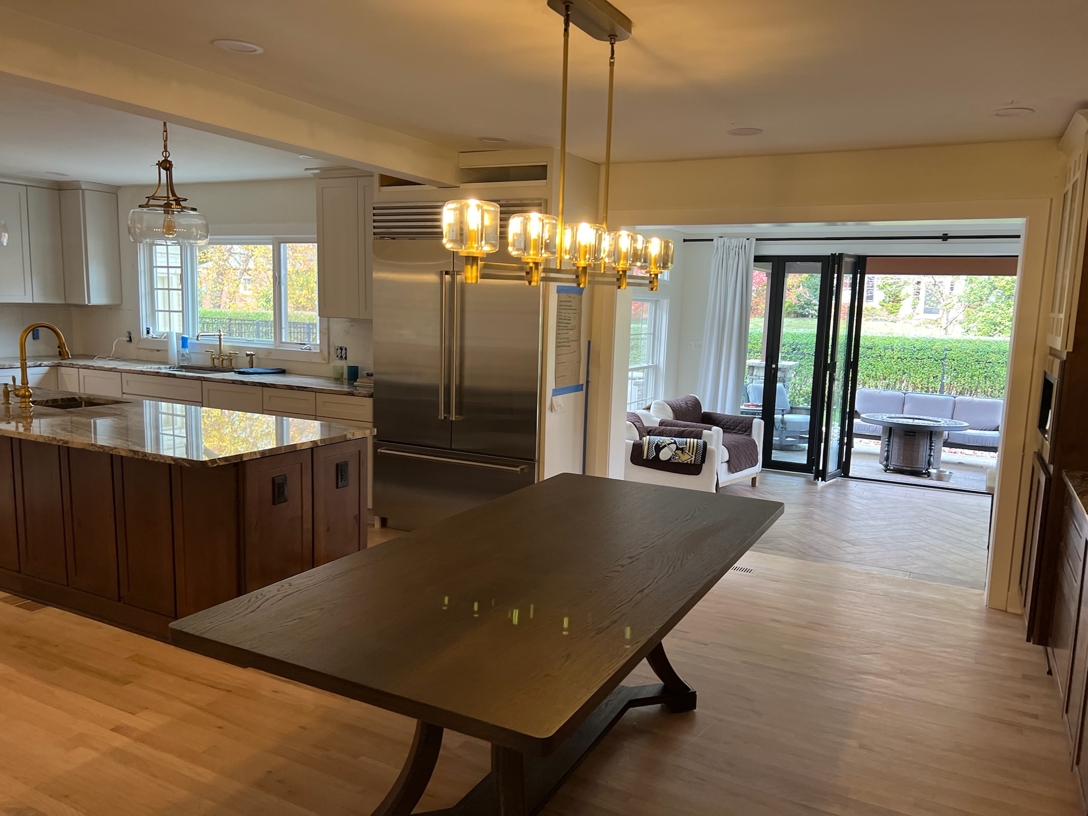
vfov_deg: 53.1
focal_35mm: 26
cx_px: 544
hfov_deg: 67.3
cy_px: 408
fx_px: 817
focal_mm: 5.7
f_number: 1.5
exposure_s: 1/120
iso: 125
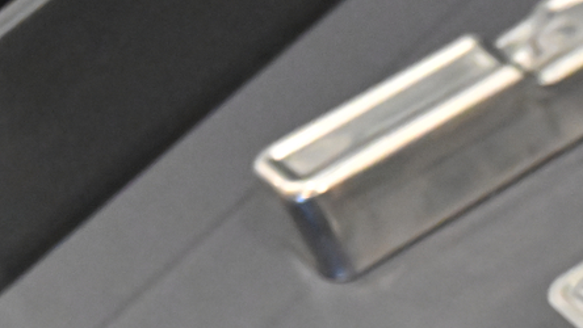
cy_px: 539
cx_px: 1175
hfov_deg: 13.5
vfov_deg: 8.7
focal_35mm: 136
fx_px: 2103
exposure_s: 1/125
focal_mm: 30
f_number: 4
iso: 6400
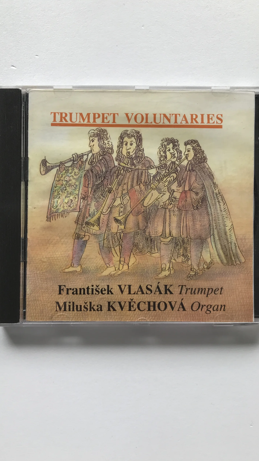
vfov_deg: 62.6
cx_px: 119
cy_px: 229
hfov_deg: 37.8
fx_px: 378
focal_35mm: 31
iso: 20
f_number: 1.8
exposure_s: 1/182
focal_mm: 3.99
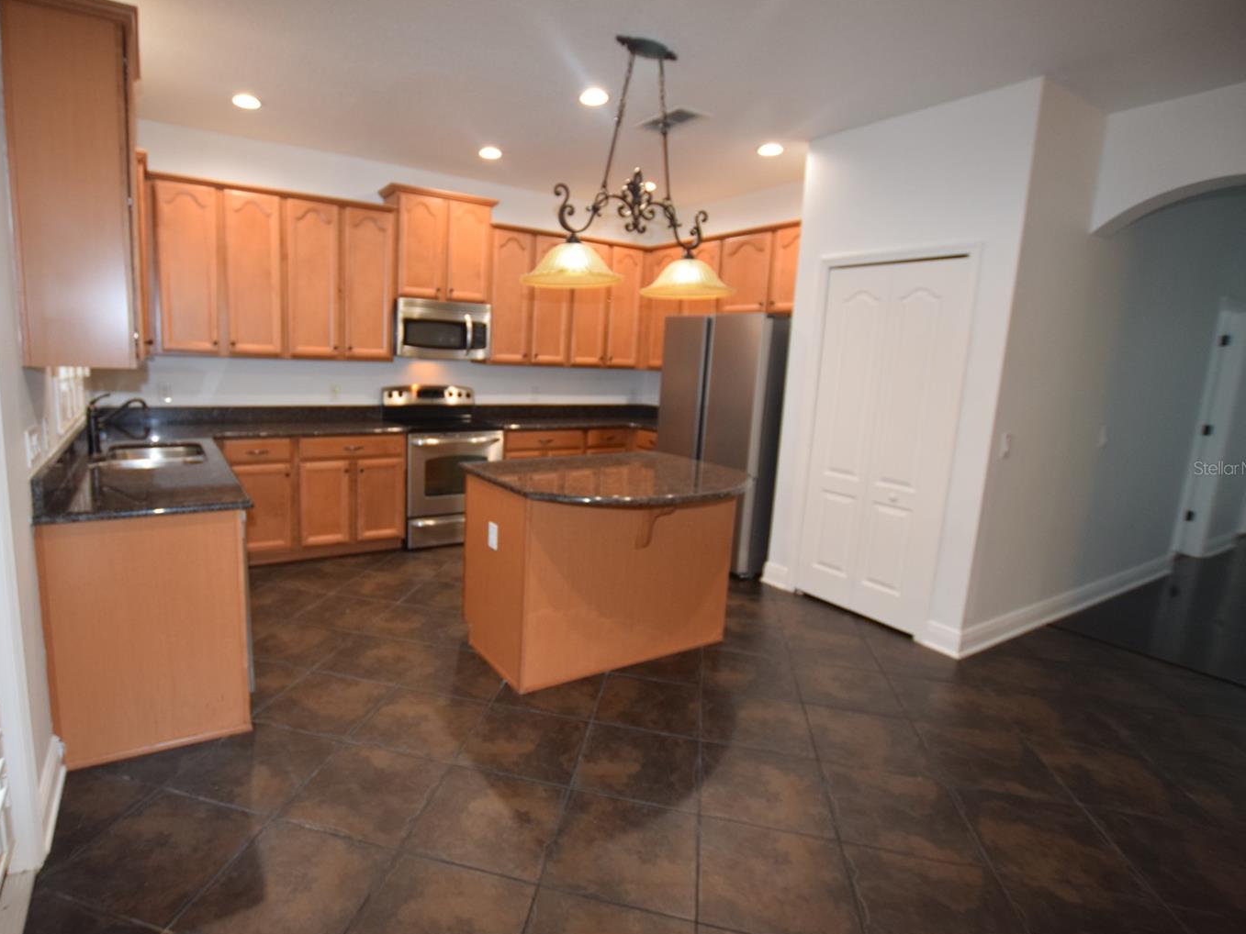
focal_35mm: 17
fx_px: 612
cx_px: 541
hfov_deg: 90.5
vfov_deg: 74.7
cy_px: 468
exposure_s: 1/60
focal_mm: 10
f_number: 4
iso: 800
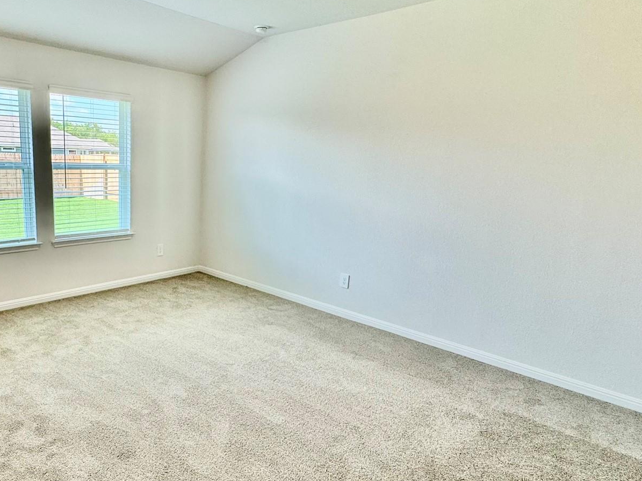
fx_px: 445
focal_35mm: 24
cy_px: 250
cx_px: 209
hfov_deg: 69.4
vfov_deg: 56.8
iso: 64
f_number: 2.2
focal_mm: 2.22
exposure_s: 1/120
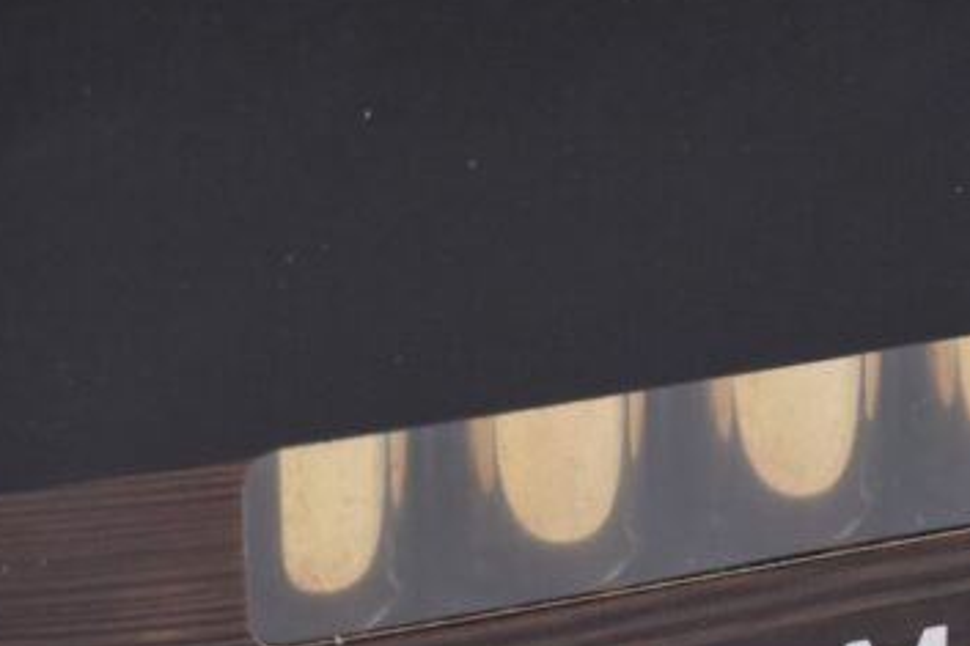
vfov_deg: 5.6
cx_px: 1036
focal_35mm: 245
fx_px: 6598
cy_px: 245
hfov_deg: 8.4
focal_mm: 48
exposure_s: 1/50
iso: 640
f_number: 5.3
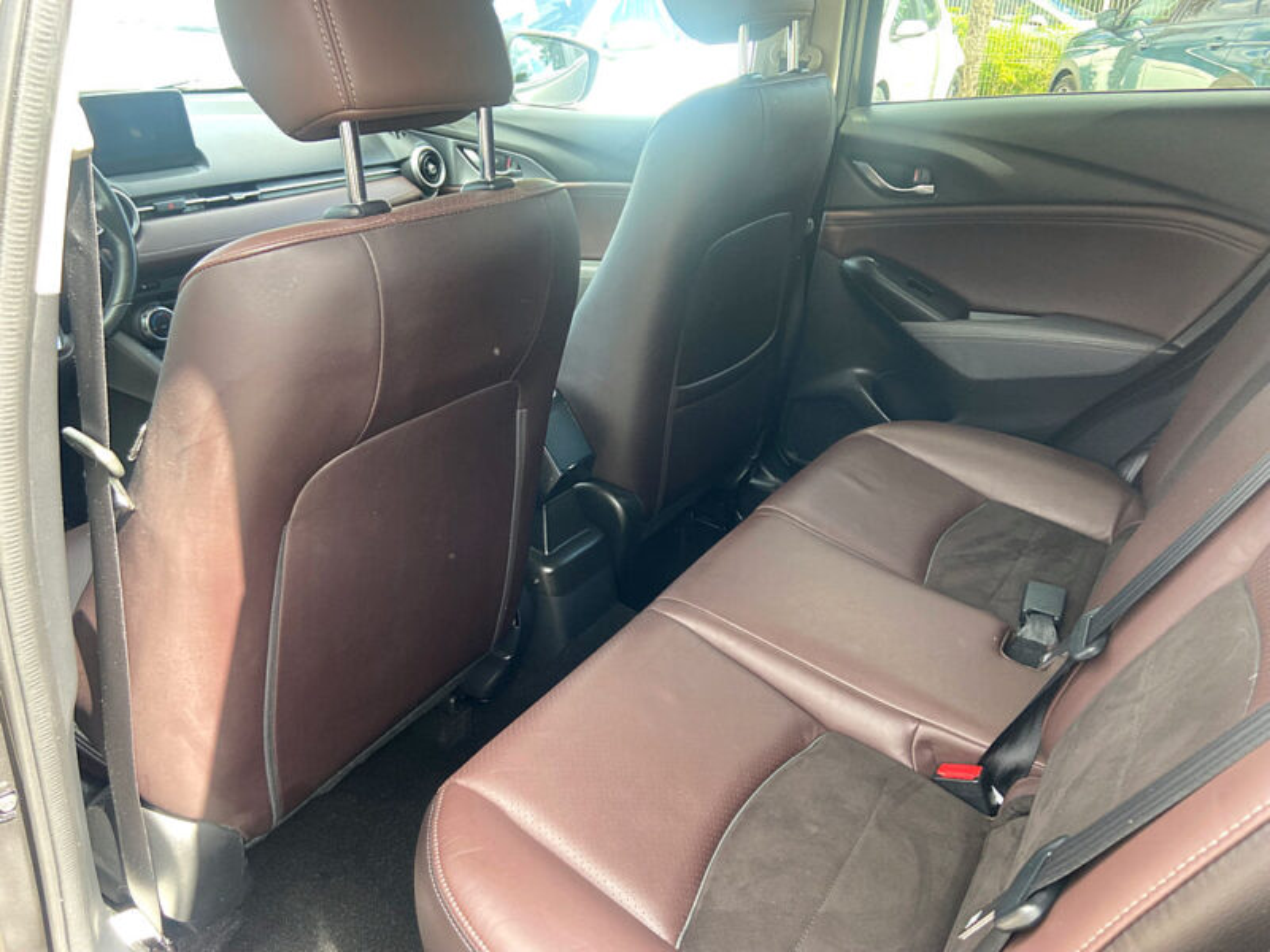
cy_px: 476
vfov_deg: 53.1
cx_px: 635
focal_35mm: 26
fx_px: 954
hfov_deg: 67.3
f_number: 1.8
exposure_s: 1/121
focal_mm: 4.25
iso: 80
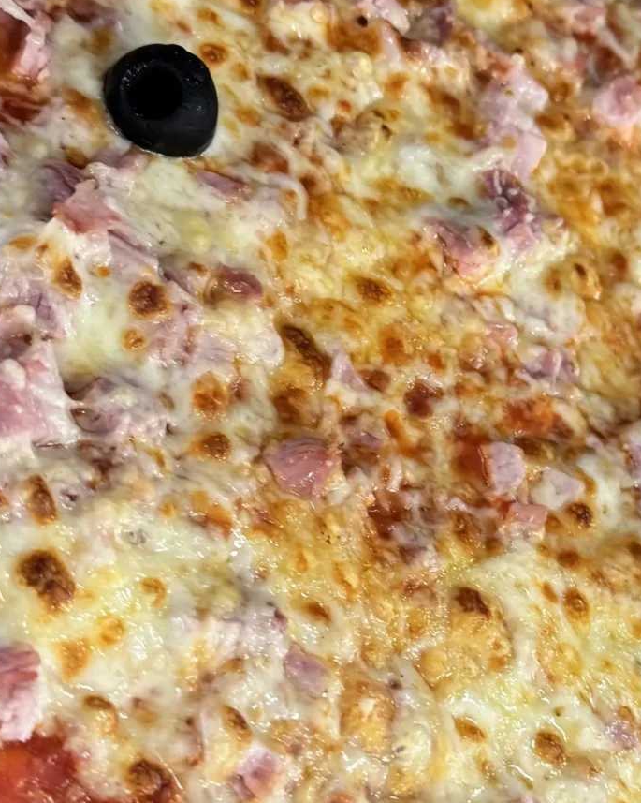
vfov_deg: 27.1
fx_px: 1661
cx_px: 421
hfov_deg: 21.8
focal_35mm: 70
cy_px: 398
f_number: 1.78
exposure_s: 1/50
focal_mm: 6.76
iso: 320
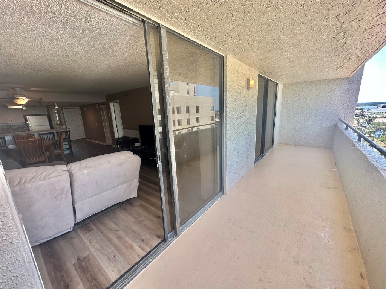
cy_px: 144
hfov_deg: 102.1
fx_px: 156
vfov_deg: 85.7
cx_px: 193
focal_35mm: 14
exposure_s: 1/189
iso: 40
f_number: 2.2
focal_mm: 2.22
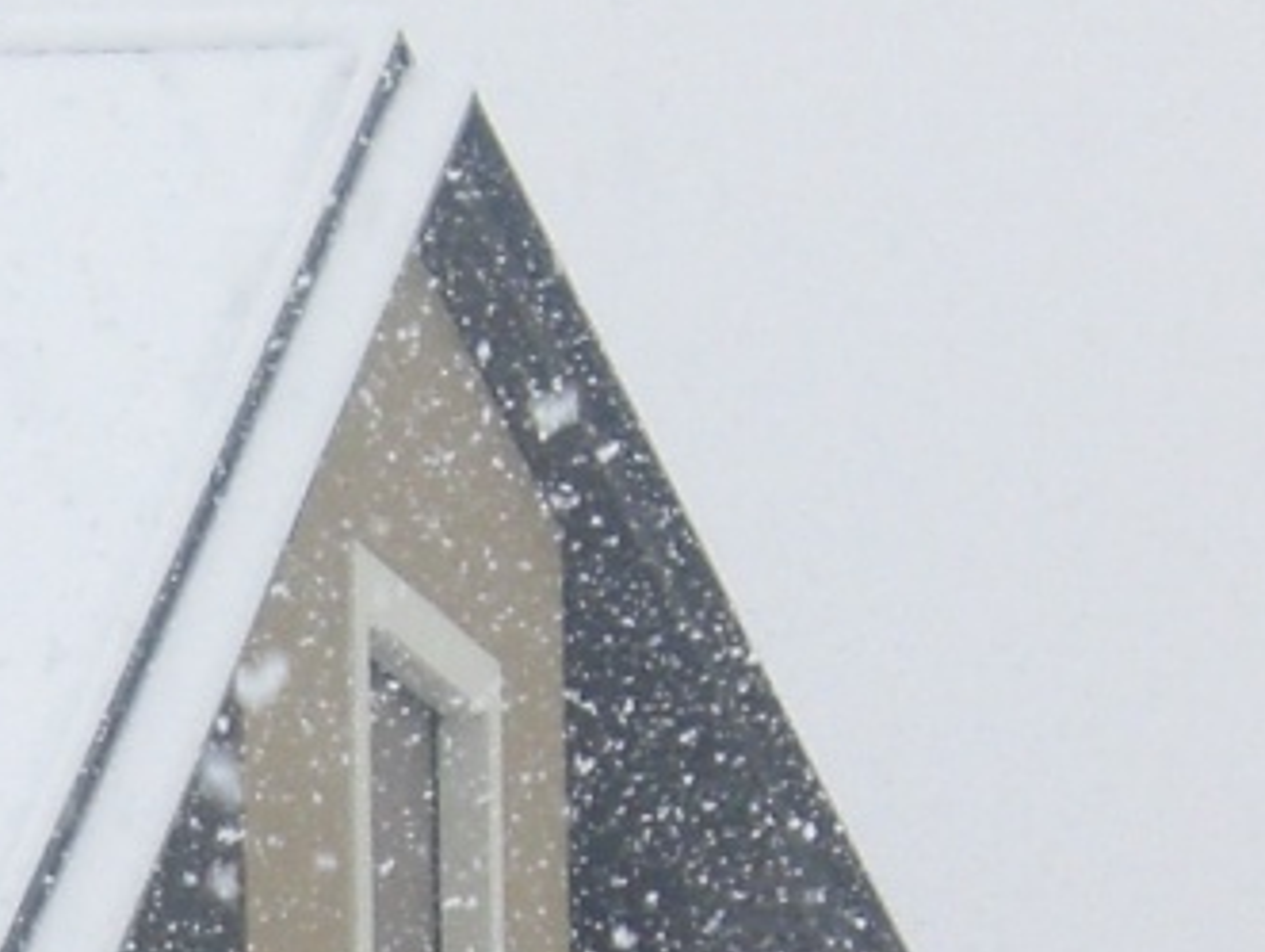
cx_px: -1609
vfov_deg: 4.1
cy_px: 1820
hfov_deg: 5.3
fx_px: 13243
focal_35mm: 362
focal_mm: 12.47
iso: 100
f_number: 4.5
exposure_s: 1/320
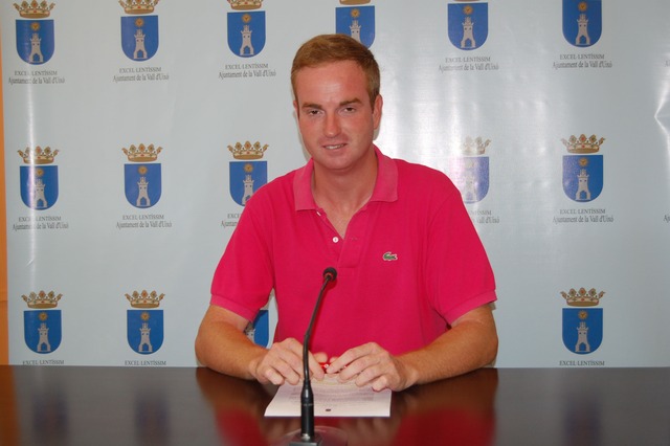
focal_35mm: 52
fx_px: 977
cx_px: 335
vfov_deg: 25.7
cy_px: 223
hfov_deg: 37.9
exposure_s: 1/60
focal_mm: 35
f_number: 4.8
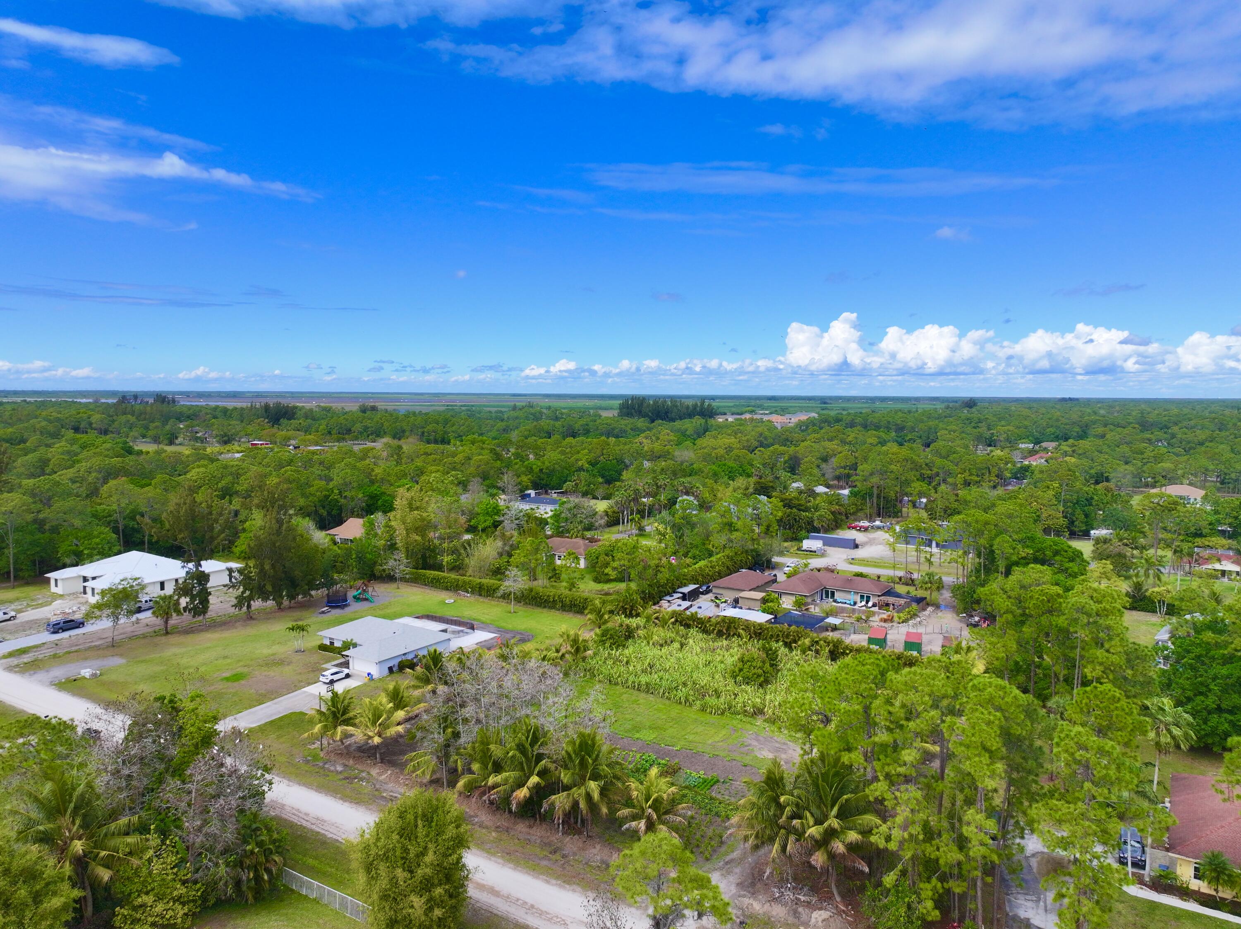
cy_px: 464
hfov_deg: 71.6
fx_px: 860
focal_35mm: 24
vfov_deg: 56.8
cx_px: 620
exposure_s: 1/2000
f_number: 2.8
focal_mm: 12.29
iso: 160
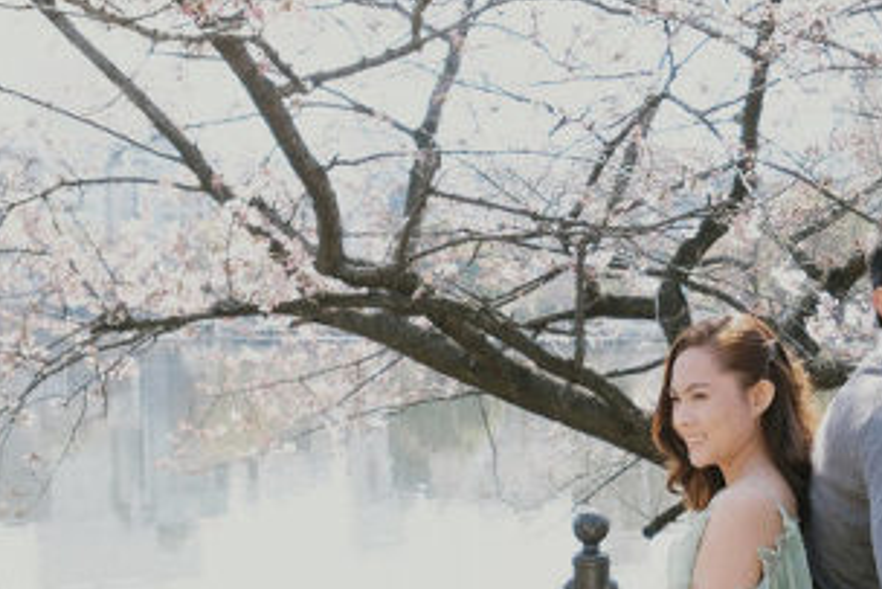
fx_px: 1299
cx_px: 780
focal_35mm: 53
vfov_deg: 25.4
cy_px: 406
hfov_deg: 35.5
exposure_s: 1/1000
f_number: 2.8
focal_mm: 14
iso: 400
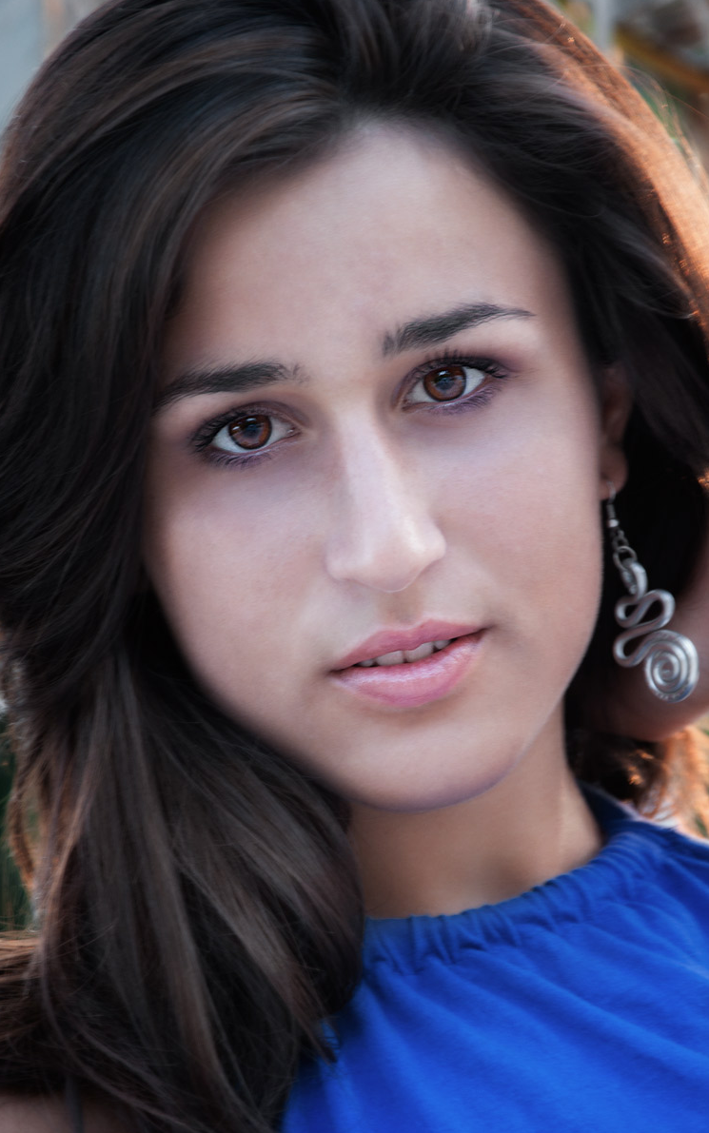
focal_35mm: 162
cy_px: 565
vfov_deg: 13.0
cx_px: 338
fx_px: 4990
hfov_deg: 8.1
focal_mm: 105
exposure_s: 1/20
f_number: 5.6
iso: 200
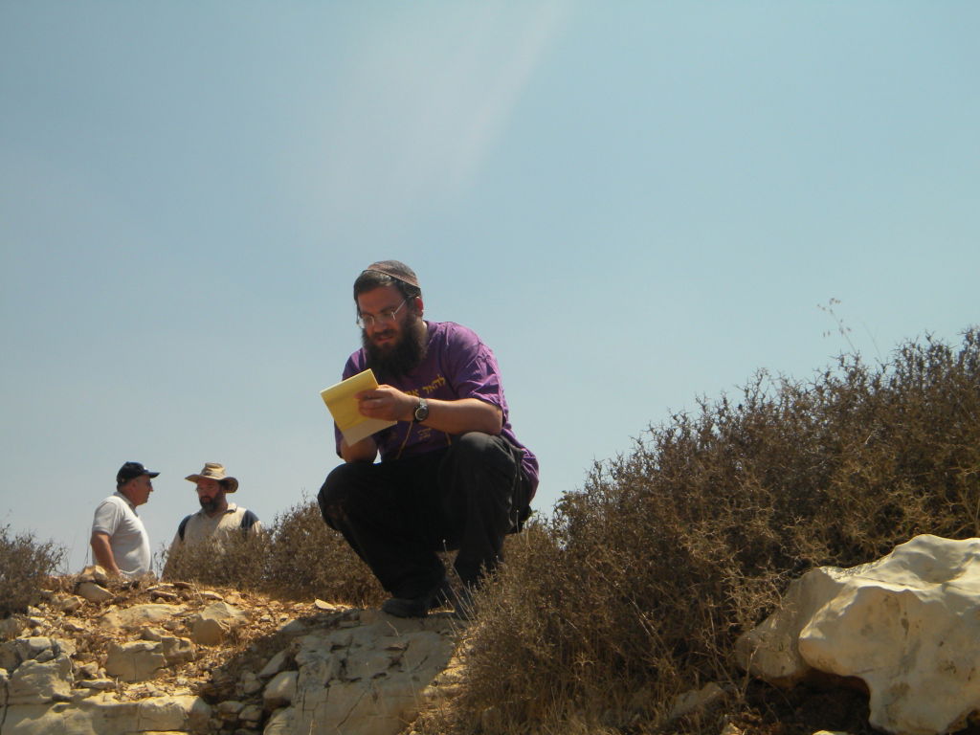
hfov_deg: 40.4
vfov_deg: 30.9
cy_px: 368
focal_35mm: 47
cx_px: 490
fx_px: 1331
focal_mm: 8.6
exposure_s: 1/312
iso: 80
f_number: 7.8
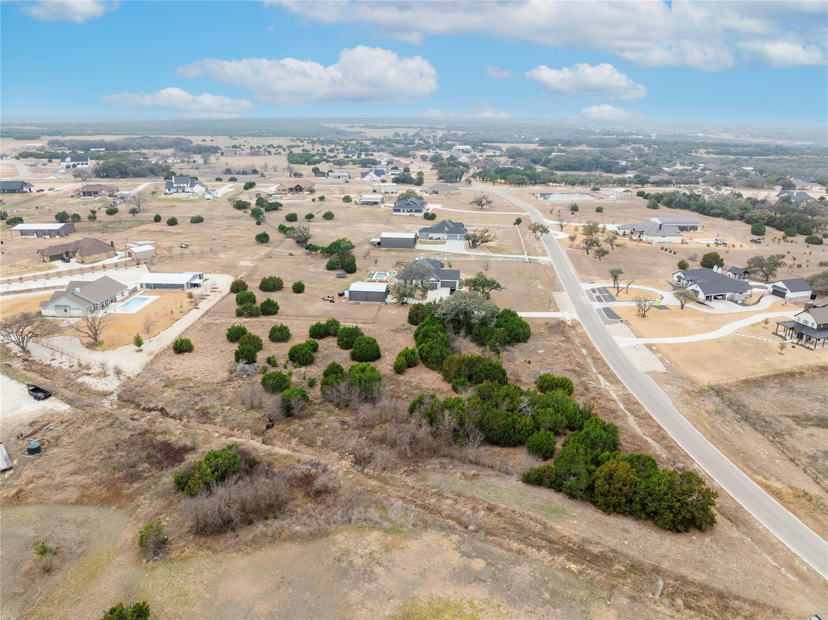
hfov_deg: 71.6
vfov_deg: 56.8
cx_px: 414
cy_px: 310
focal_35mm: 24
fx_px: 574
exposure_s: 1/100
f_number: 5
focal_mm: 12.29
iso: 100
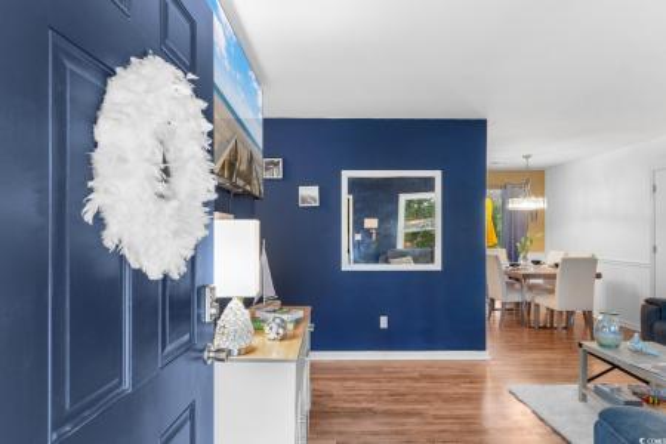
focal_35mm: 21
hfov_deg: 81.2
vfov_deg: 59.5
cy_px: 222
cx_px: 333
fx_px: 388
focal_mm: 14
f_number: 5
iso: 100
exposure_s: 1/3
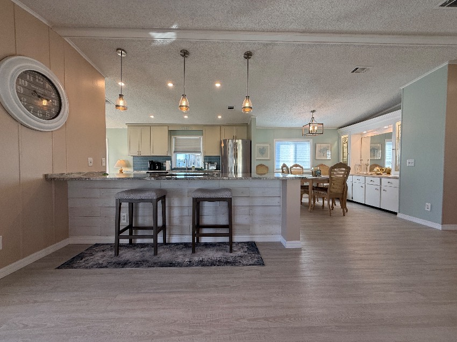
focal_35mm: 14
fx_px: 185
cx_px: 228
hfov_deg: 102.1
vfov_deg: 85.6
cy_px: 171
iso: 80
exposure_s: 1/120
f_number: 2.2
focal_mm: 2.22
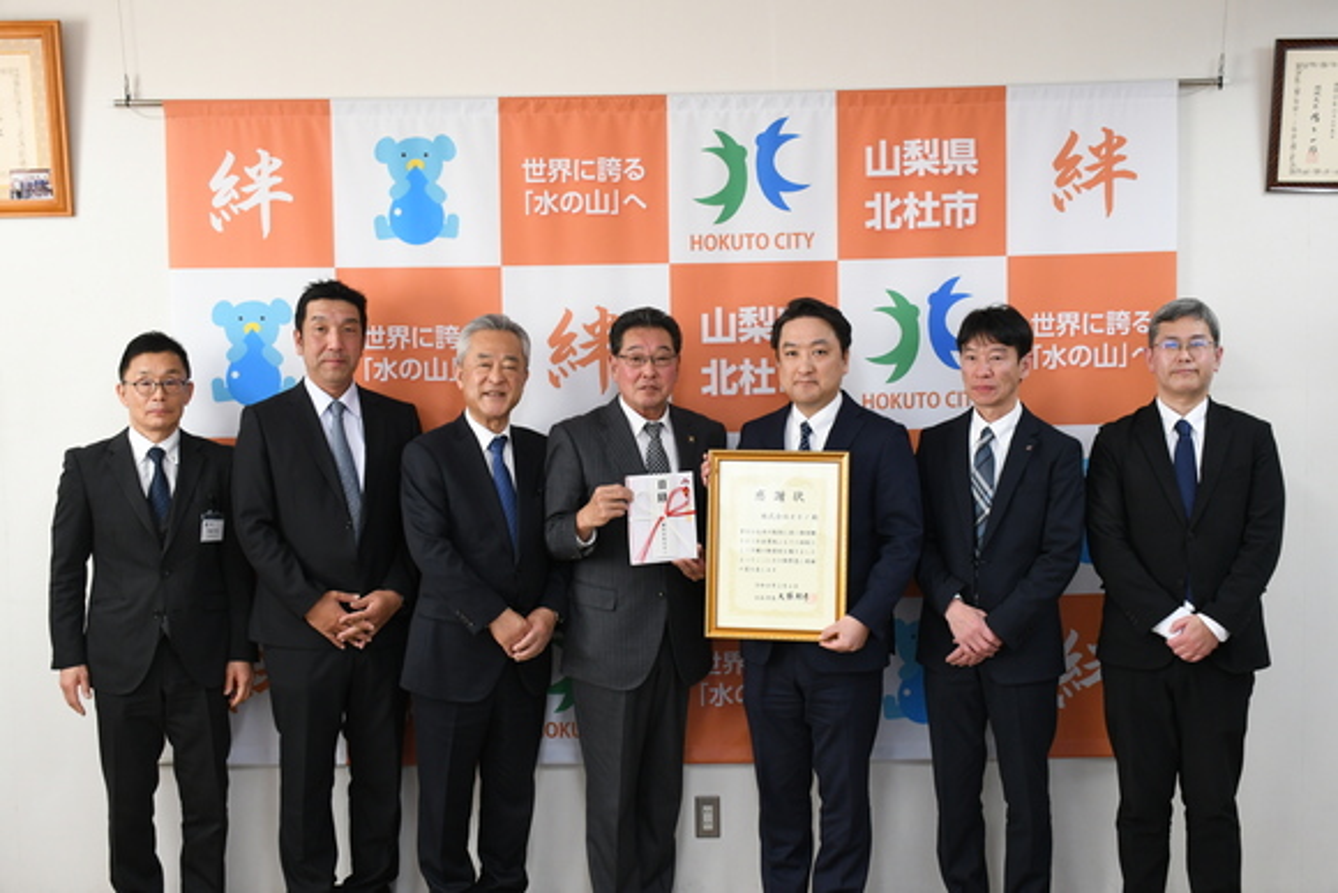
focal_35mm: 45
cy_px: 446
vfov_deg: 29.9
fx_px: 1673
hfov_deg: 43.6
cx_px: 669
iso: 1250
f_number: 5
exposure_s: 1/100
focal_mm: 30
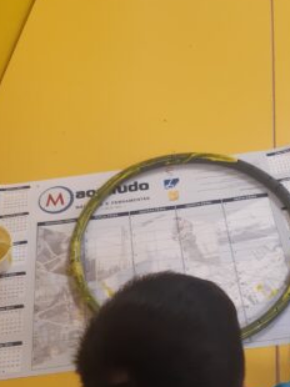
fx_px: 470
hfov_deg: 34.3
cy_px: 293
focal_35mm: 42
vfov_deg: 43.3
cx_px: 162
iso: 125
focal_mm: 3.92
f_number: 1.7
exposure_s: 1/50
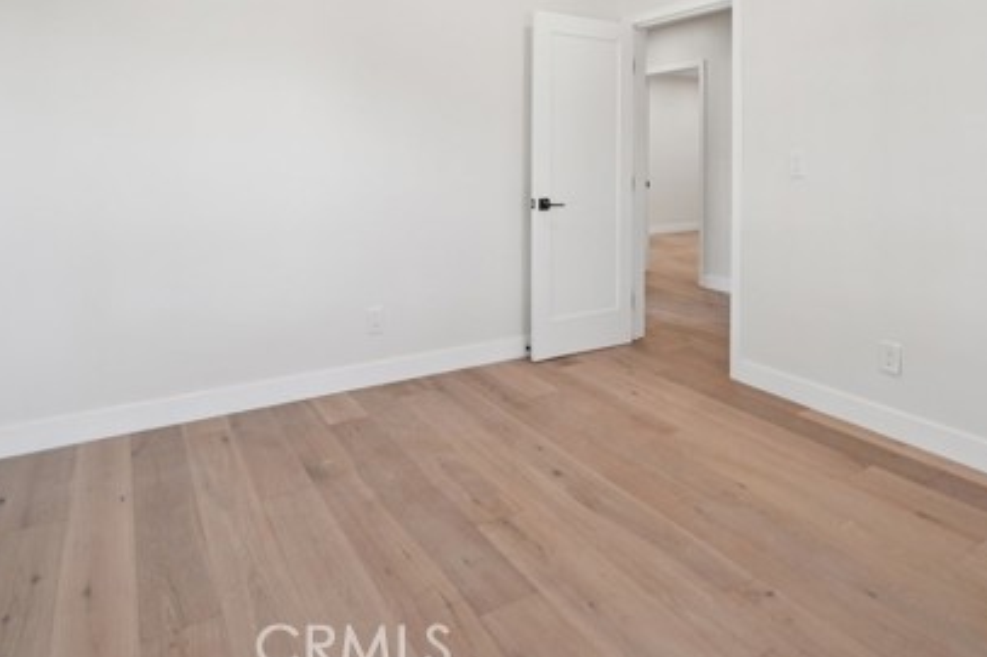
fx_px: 603
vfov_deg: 54.5
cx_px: 480
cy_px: 165
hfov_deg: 78.6
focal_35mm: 22
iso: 400
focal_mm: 14
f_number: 8
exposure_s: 1/30
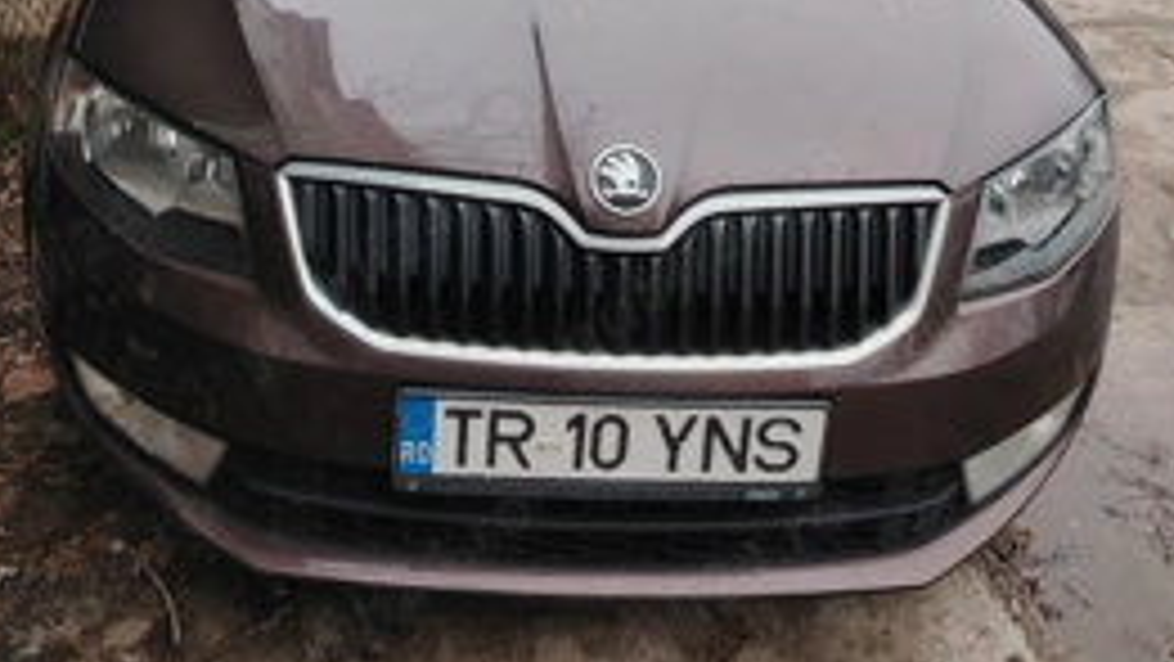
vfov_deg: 27.8
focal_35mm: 40
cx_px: 544
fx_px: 1246
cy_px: -14
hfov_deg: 50.4
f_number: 1.75
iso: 113
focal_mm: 5.25
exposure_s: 1/100
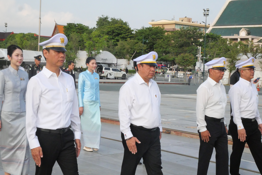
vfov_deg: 21.9
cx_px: 131
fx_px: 451
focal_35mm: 62
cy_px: 88
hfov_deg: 32.4
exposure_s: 1/1000
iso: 4000
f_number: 16
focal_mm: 30
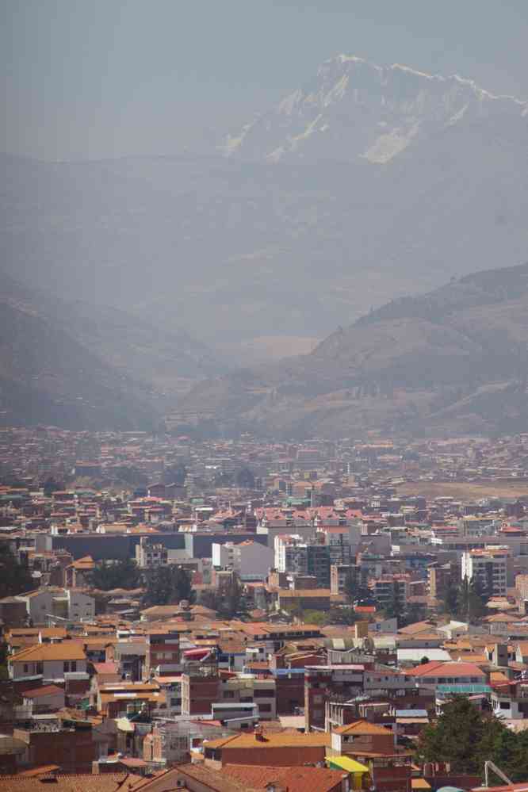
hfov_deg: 4.0
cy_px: 396
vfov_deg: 6.0
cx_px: 264
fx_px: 7589
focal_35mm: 345
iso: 400
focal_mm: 230
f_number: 8
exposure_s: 1/250
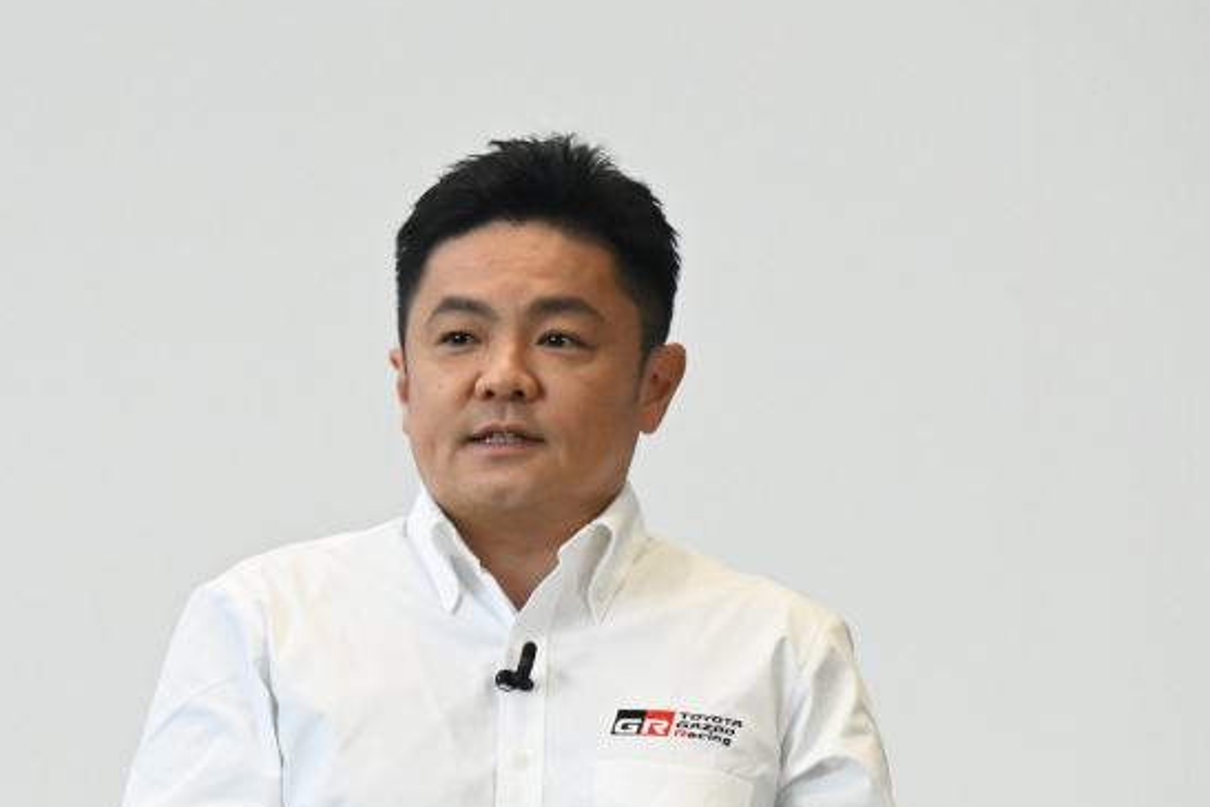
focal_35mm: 463
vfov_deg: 3.0
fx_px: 15565
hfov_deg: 4.5
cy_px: 611
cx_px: 292
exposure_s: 1/1250
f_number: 6.3
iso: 8000
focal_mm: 200
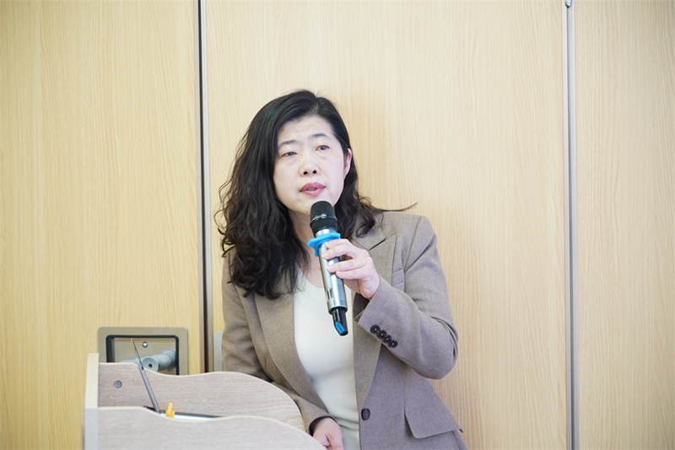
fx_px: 1968
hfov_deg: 19.5
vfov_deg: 13.0
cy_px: 225
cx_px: 338
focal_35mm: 105
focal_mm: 105
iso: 1000
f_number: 4
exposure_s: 1/125
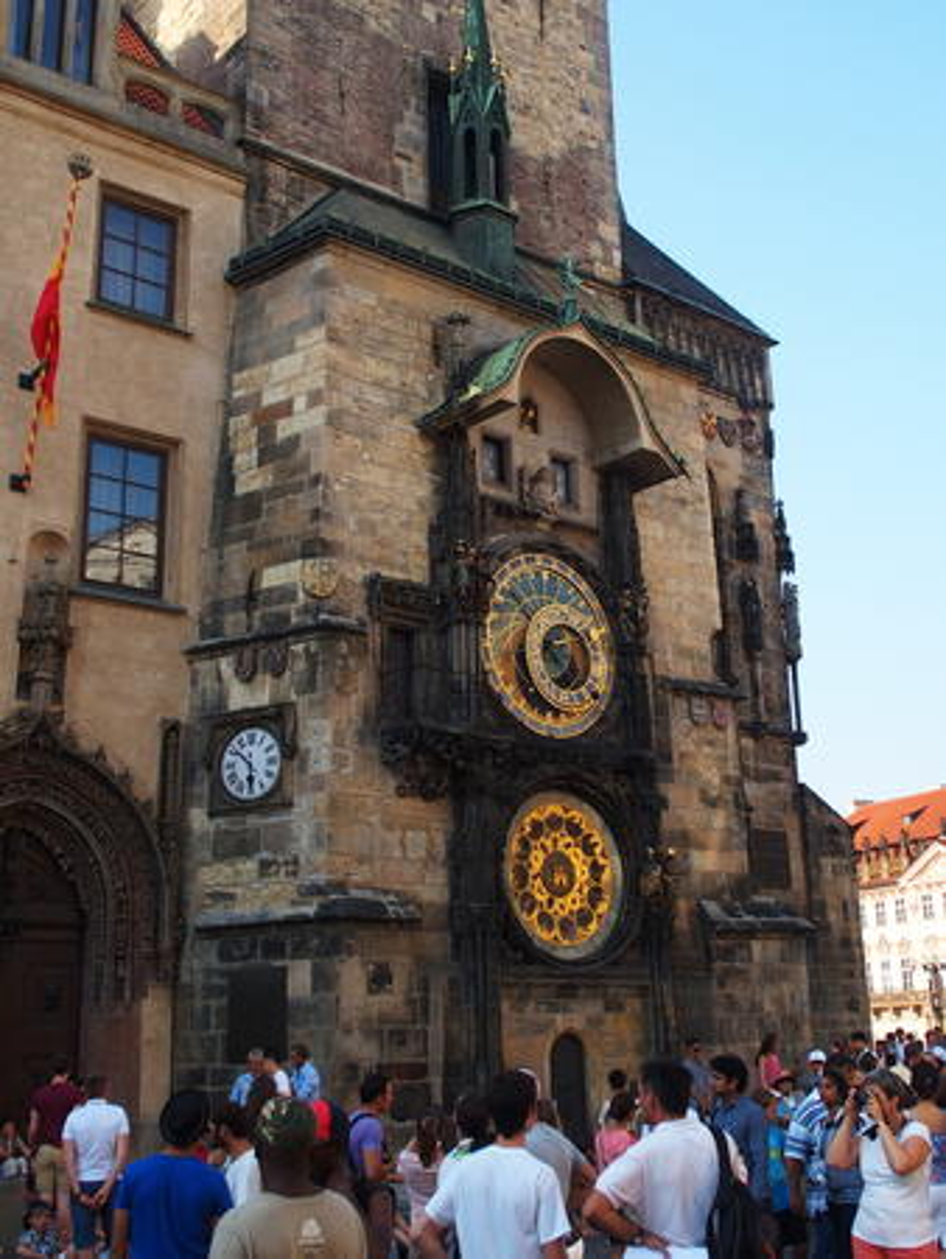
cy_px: 630
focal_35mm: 38
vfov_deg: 49.0
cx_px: 473
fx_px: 1383
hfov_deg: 37.8
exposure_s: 1/400
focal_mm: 8.1
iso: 100
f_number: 3.5
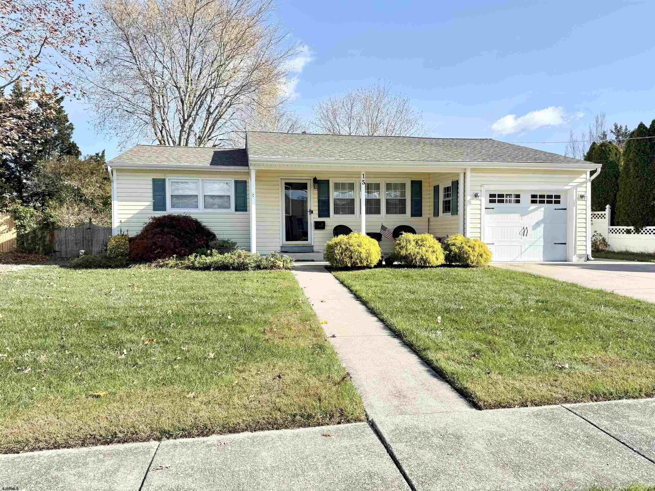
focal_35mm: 24
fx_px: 454
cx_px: 328
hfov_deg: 71.6
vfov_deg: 56.8
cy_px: 246
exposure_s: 1/3584
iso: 80
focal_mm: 6.76
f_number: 1.78
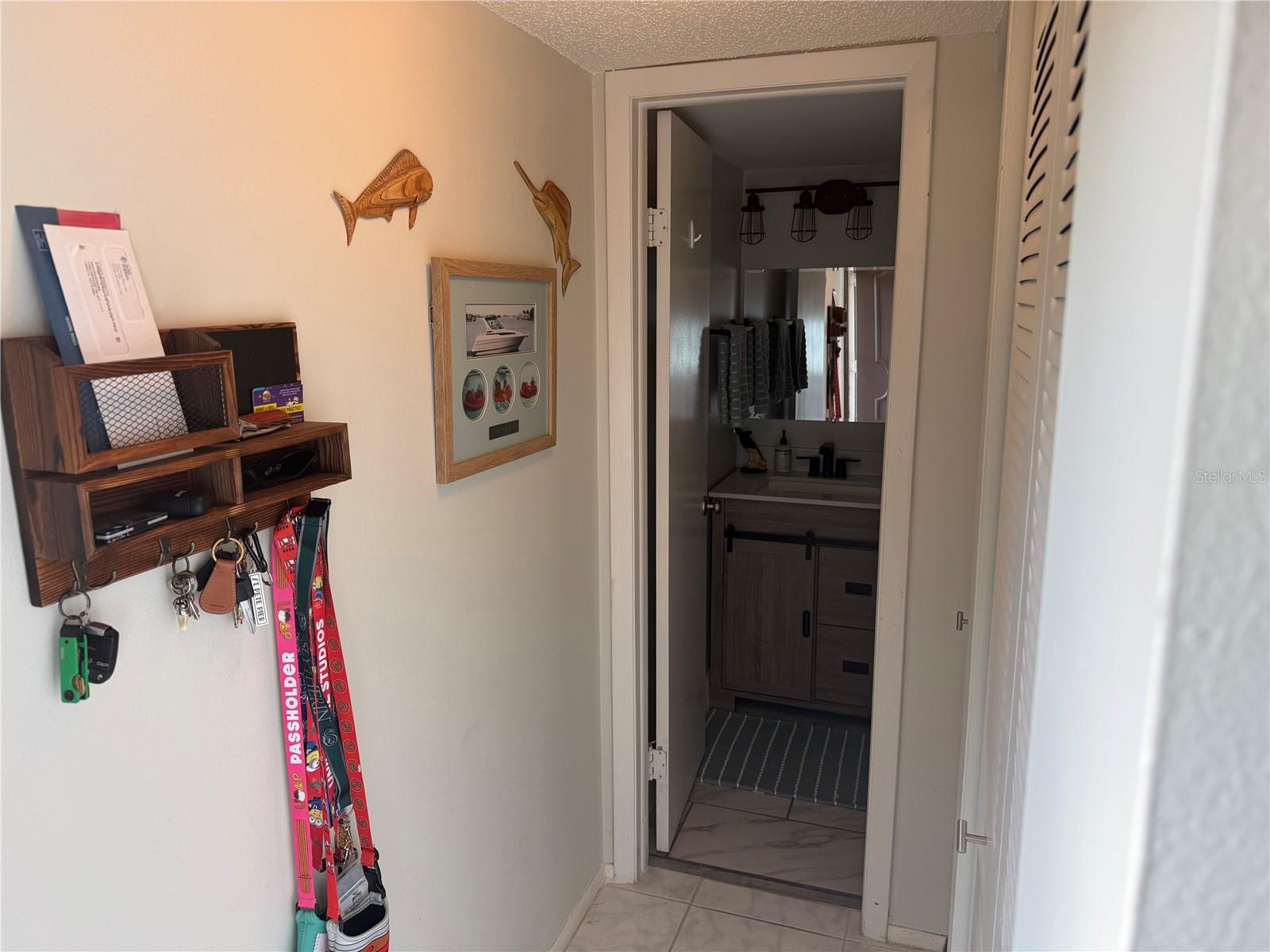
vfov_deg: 56.8
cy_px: 476
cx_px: 635
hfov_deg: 71.6
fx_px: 881
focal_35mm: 24
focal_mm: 6.76
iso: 80
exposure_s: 1/111
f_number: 1.78
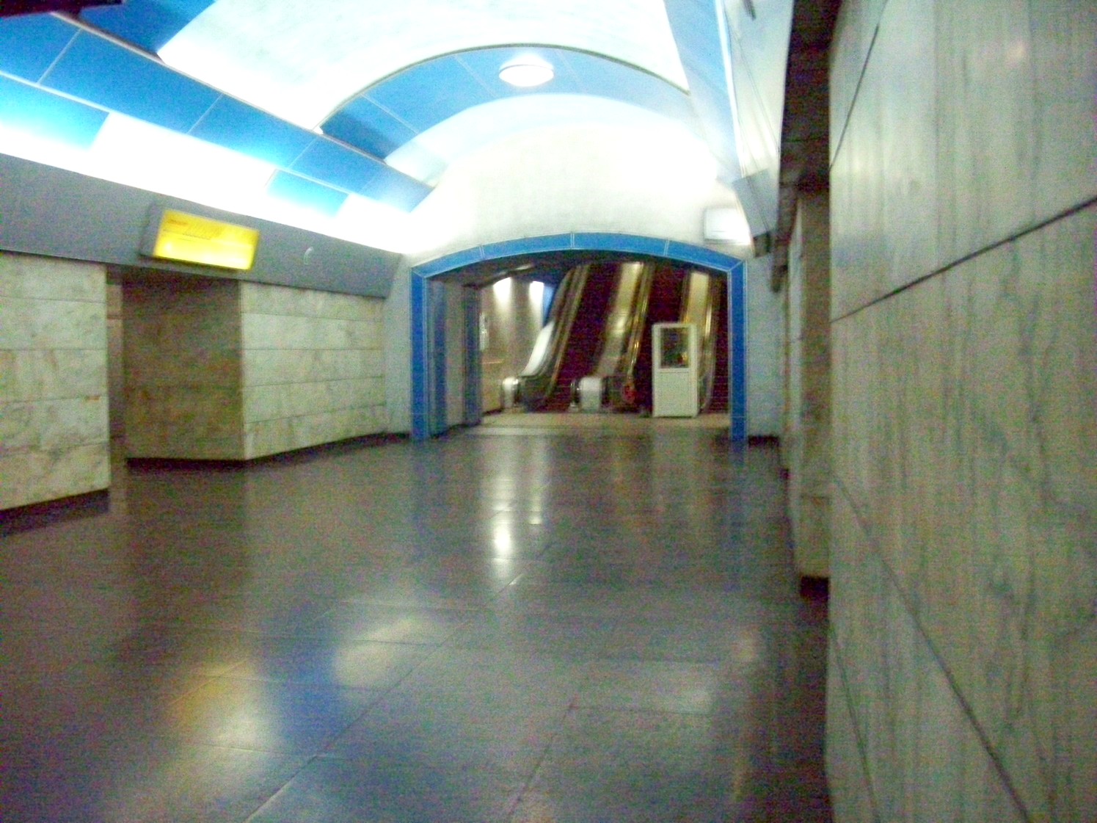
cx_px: 548
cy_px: 412
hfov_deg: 54.0
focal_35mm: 34
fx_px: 1077
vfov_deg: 41.8
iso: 1250
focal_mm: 5.7
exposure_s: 1/15
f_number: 2.9
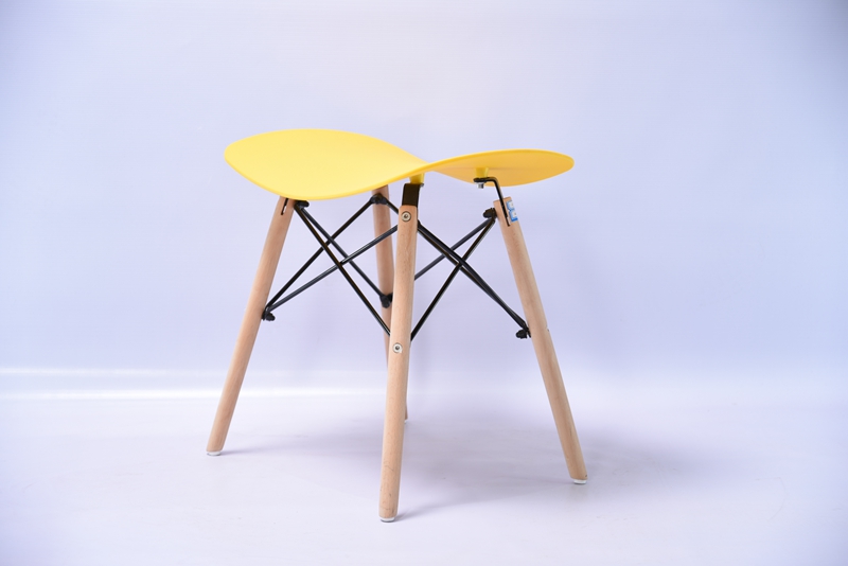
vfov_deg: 16.1
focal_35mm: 85
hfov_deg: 23.9
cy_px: 283
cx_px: 424
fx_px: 2003
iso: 125
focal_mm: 85
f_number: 4.5
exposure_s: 1/50
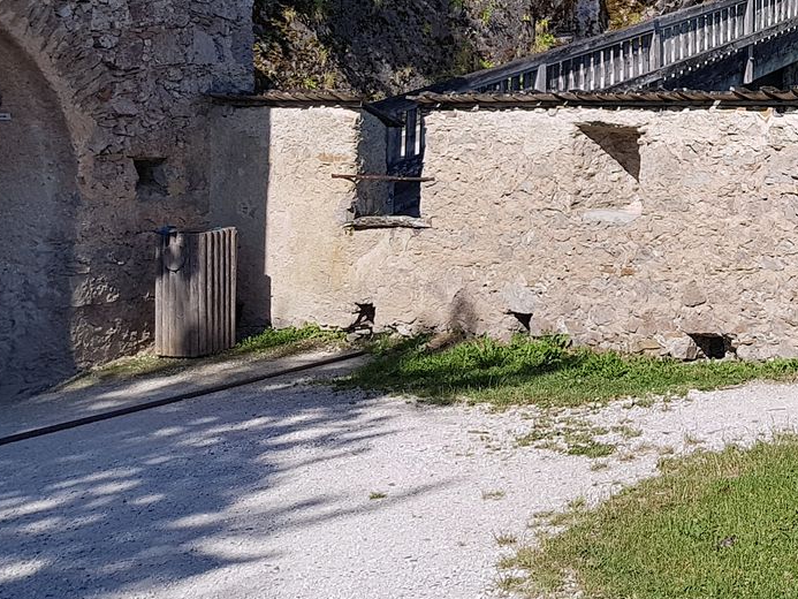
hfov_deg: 28.8
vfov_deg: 23.2
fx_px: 1383
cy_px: -30
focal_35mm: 60
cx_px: 904
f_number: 1.7
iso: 50
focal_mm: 4.2
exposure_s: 1/2744
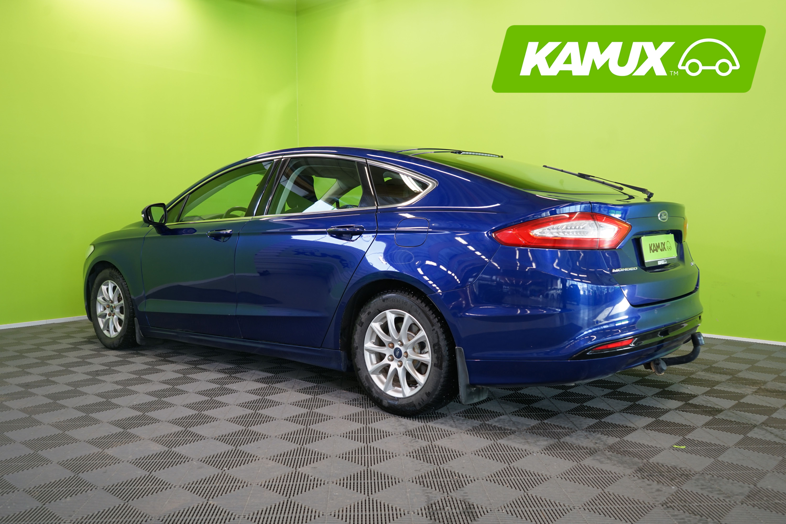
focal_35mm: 31
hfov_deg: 60.3
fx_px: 677
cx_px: 393
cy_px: 262
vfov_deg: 42.3
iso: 400
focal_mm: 31
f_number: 5.6
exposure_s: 1/30
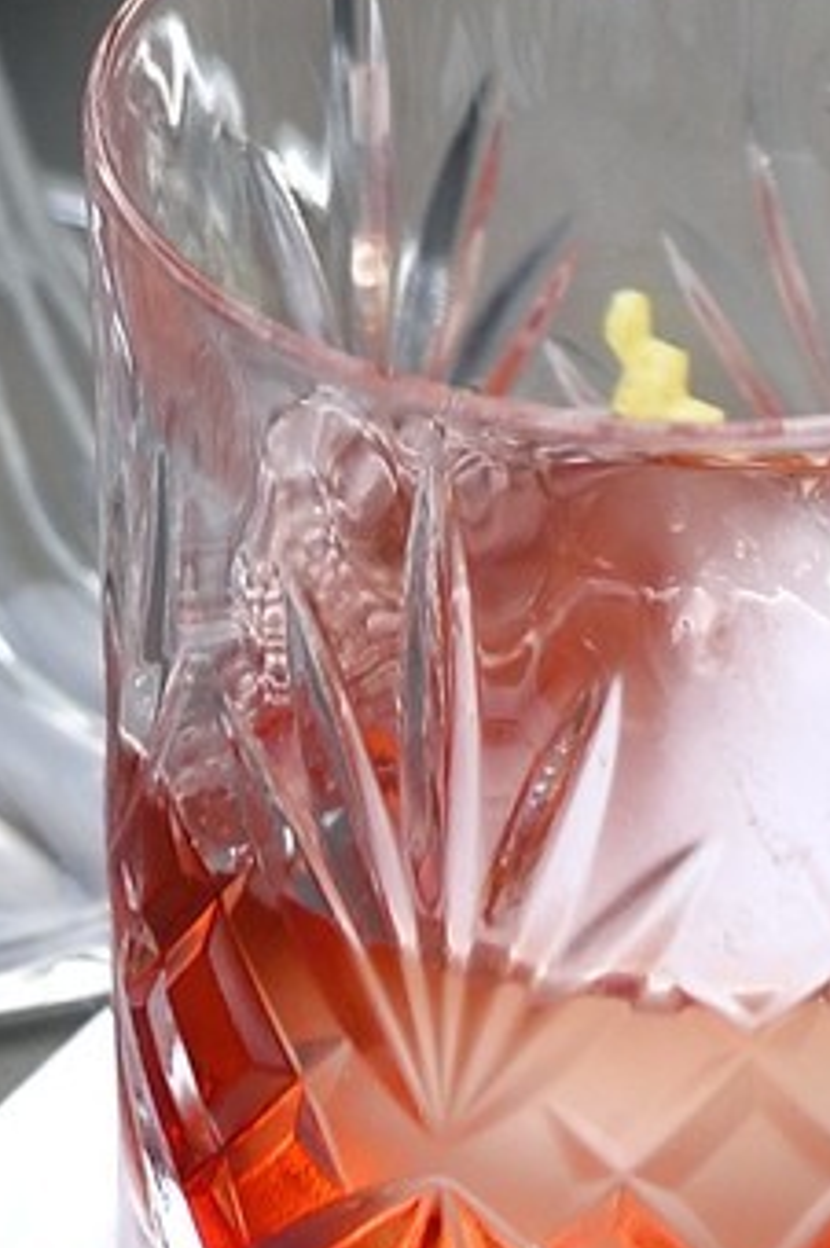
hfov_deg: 4.8
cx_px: 224
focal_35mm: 283
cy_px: -2399
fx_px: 9806
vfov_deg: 6.7
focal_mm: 40
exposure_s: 1/250
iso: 200
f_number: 3.5
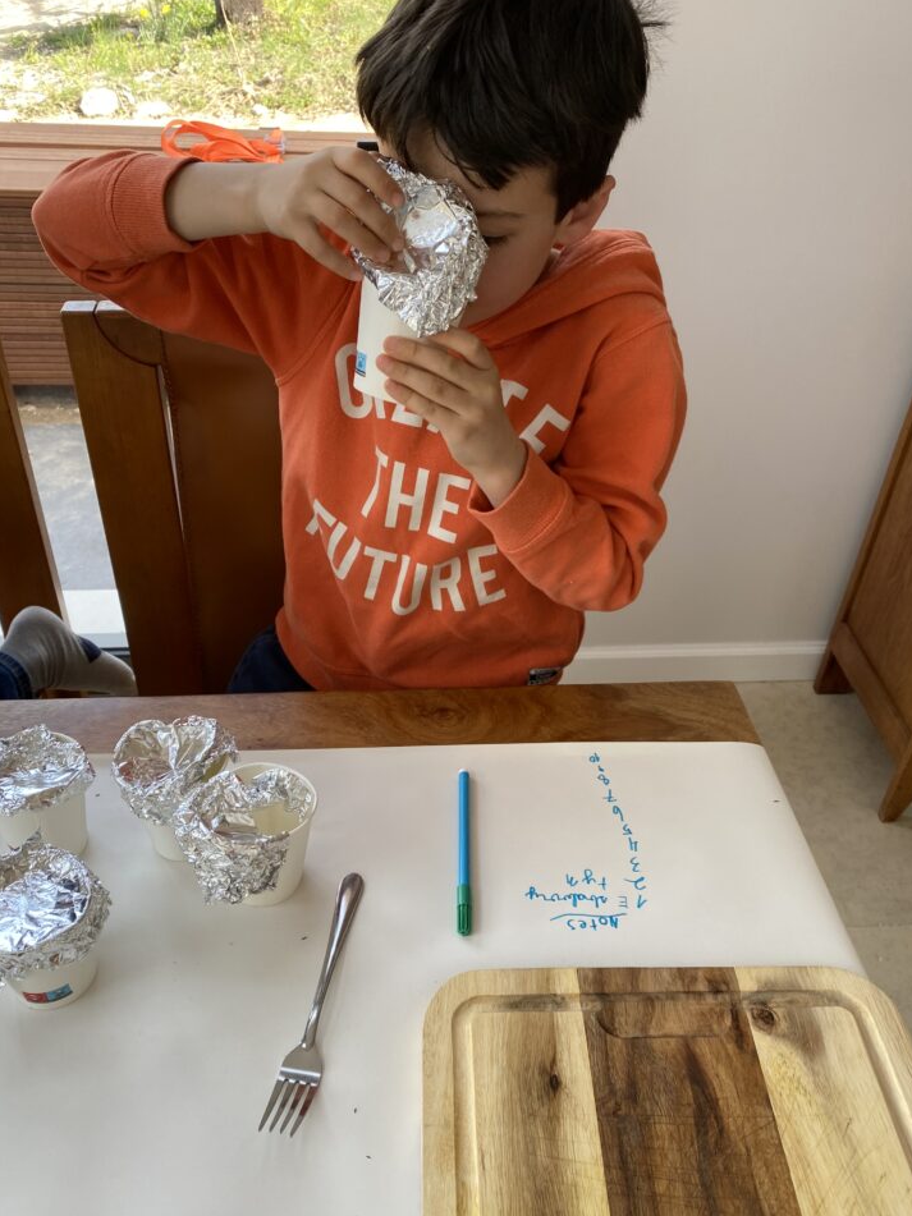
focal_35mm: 28
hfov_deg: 49.7
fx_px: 984
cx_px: 468
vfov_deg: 63.4
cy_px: 644
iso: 40
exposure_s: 1/122
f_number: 1.8
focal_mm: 4.25
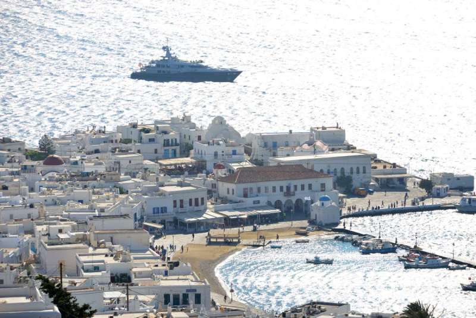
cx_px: 238
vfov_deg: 6.9
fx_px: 2645
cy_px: 159
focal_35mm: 200
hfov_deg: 10.3
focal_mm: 200
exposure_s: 1/250
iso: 100
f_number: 9
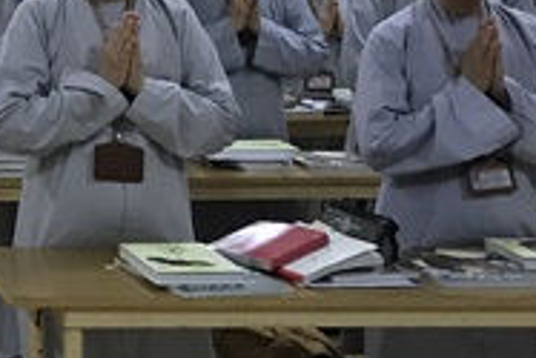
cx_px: -212
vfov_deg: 13.4
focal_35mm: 101
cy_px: -6
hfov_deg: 18.4
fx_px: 1505
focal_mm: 3.99
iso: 80
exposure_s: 1/17
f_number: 1.8
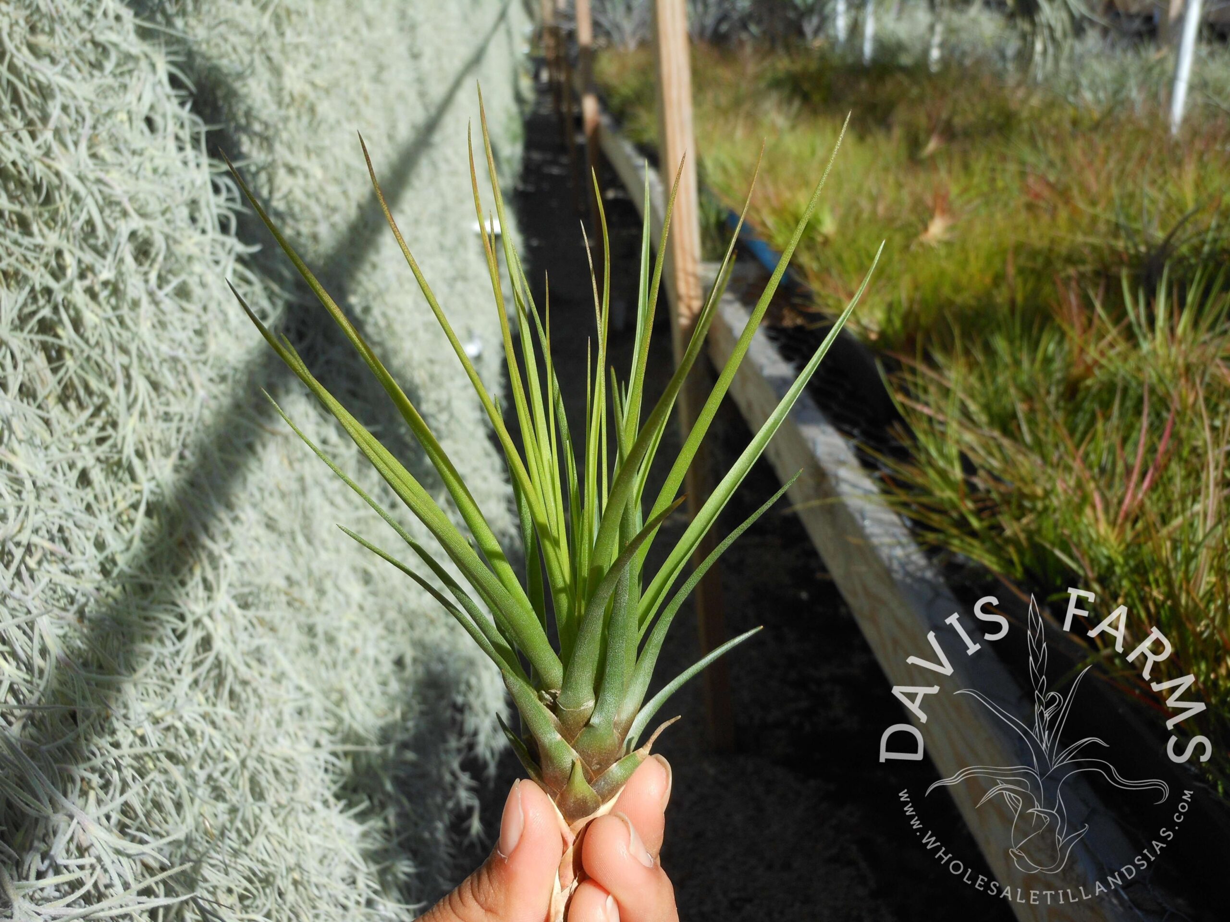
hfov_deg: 55.4
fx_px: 1173
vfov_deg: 42.9
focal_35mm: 33
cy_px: 461
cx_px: 615
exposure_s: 1/250
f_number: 4
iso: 80
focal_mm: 5.9
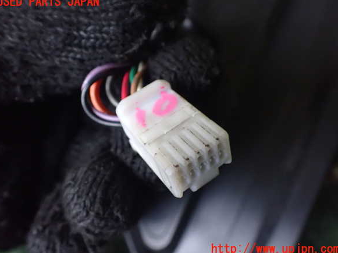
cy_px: 126
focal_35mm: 31
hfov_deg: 58.4
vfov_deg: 45.4
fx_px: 303
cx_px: 168
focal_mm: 5.4
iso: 1600
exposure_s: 1/30
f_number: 2.3
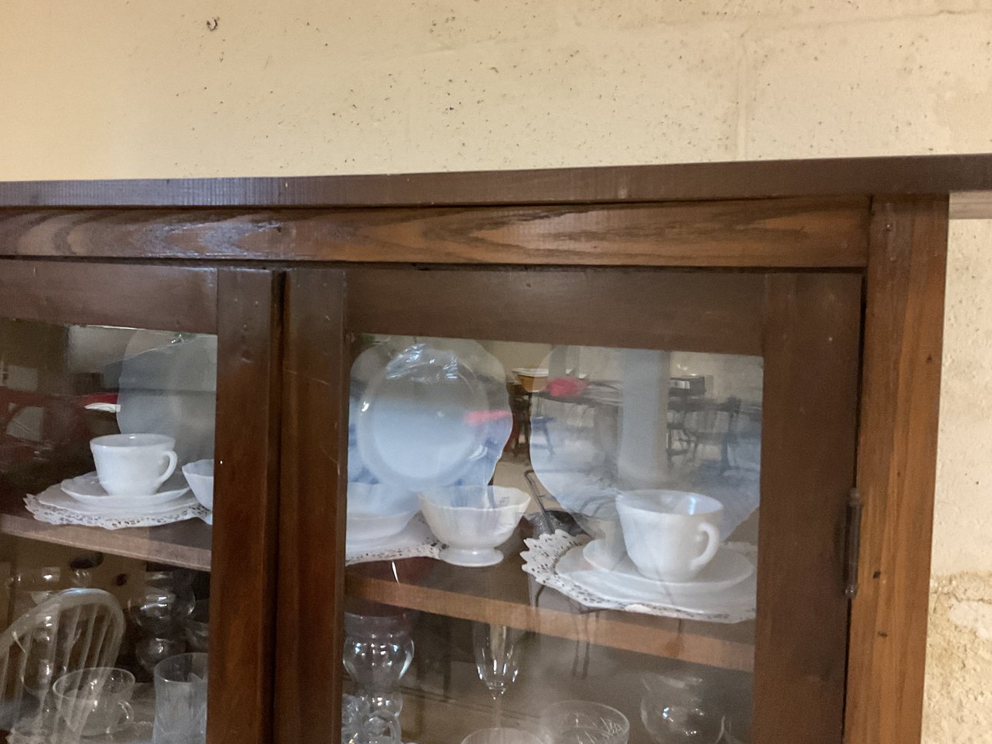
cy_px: 323
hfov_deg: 53.8
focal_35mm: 34
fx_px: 974
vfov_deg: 41.7
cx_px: 440
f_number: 1.8
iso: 500
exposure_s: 1/30
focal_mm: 3
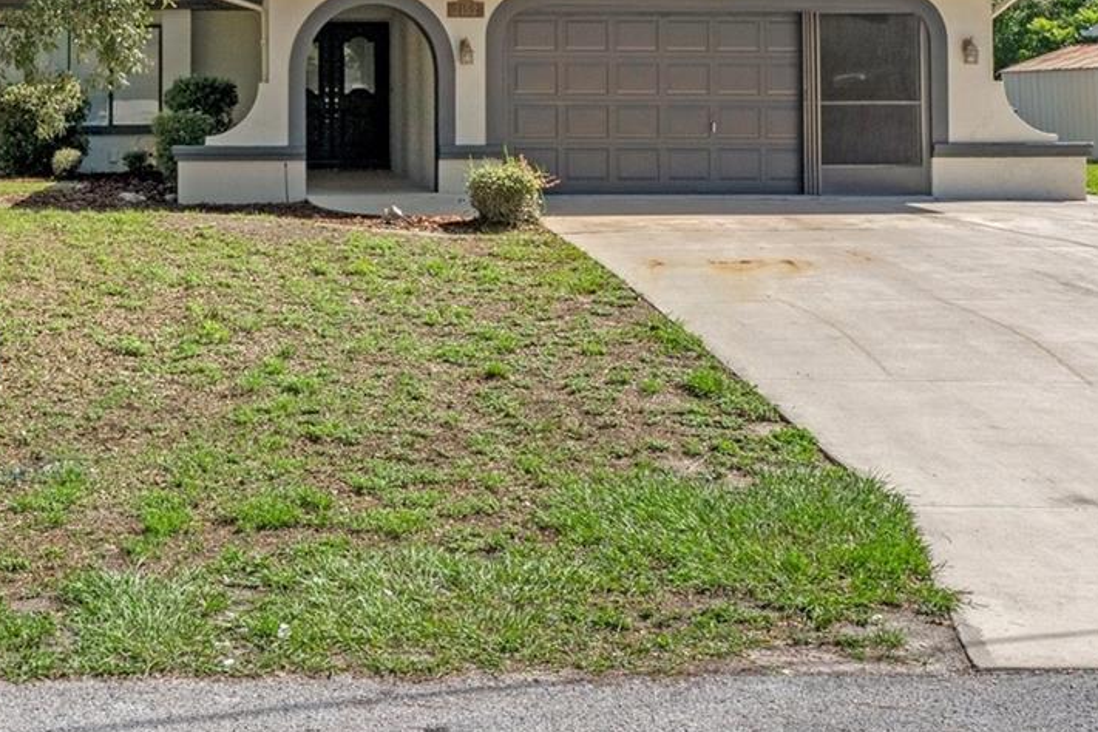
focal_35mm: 54
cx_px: 253
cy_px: 42
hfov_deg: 35.9
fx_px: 1647
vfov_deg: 24.2
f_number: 8
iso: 320
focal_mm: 16
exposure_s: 1/3200
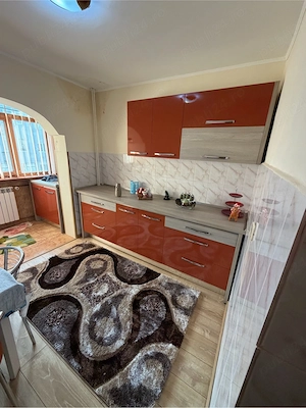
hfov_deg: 85.7
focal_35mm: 14
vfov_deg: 102.1
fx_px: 165
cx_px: 153
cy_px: 204
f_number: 2.2
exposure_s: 1/121
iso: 320
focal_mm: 2.22
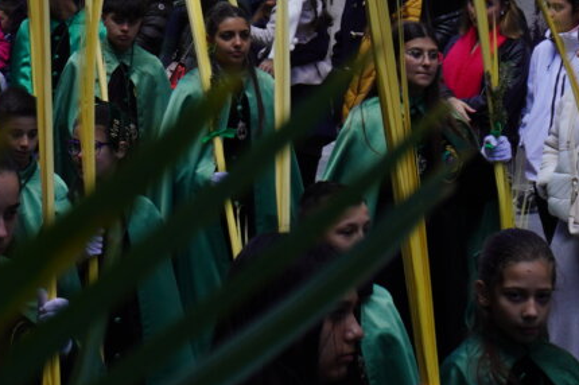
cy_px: -147
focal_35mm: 143
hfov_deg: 14.0
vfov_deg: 9.4
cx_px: -61
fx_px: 2298
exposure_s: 1/160
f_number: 8
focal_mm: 32
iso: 100
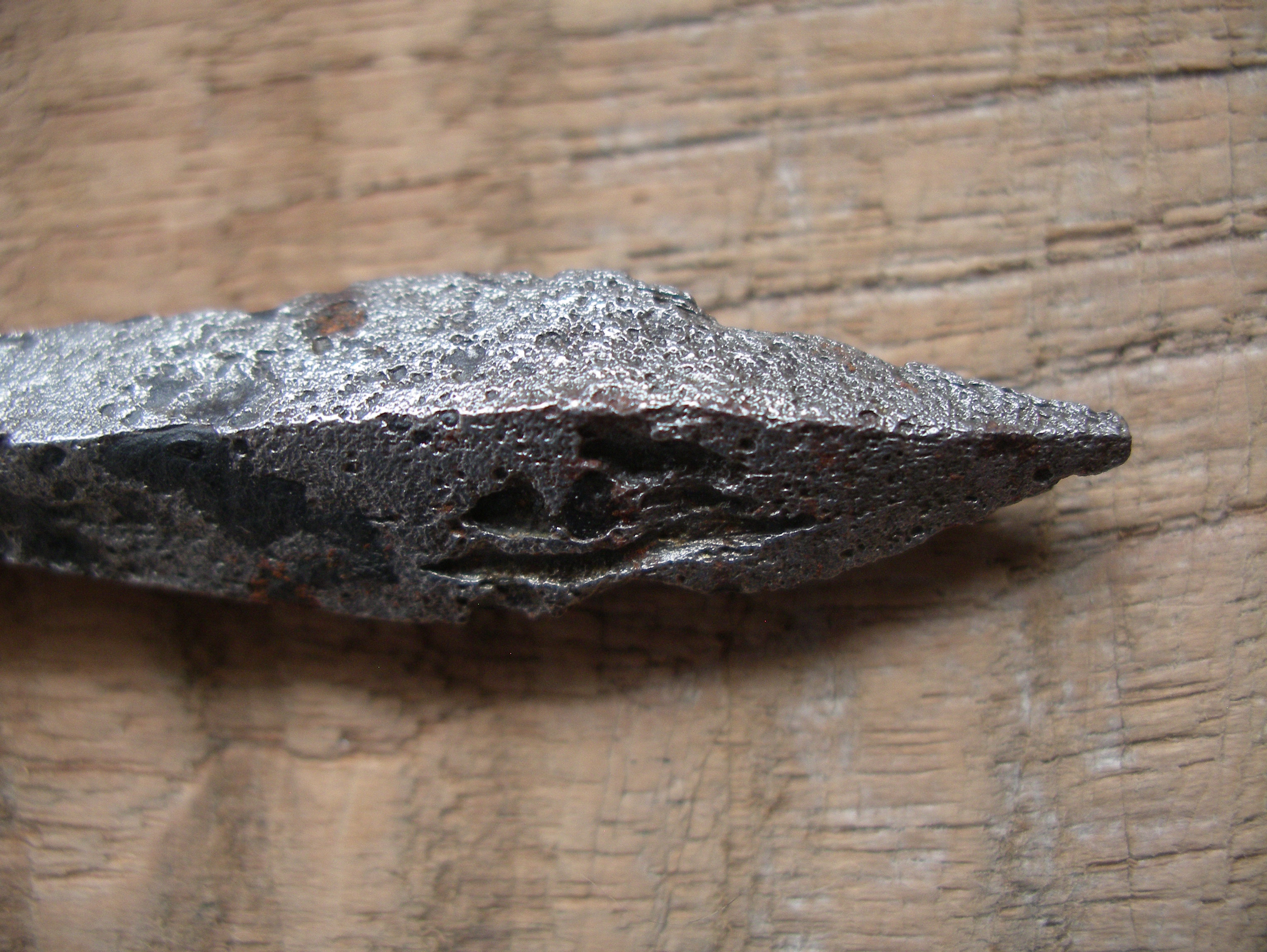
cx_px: 634
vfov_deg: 38.7
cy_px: 476
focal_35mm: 37
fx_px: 1355
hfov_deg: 50.1
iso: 200
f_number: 2.8
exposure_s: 1/25
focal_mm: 7.8
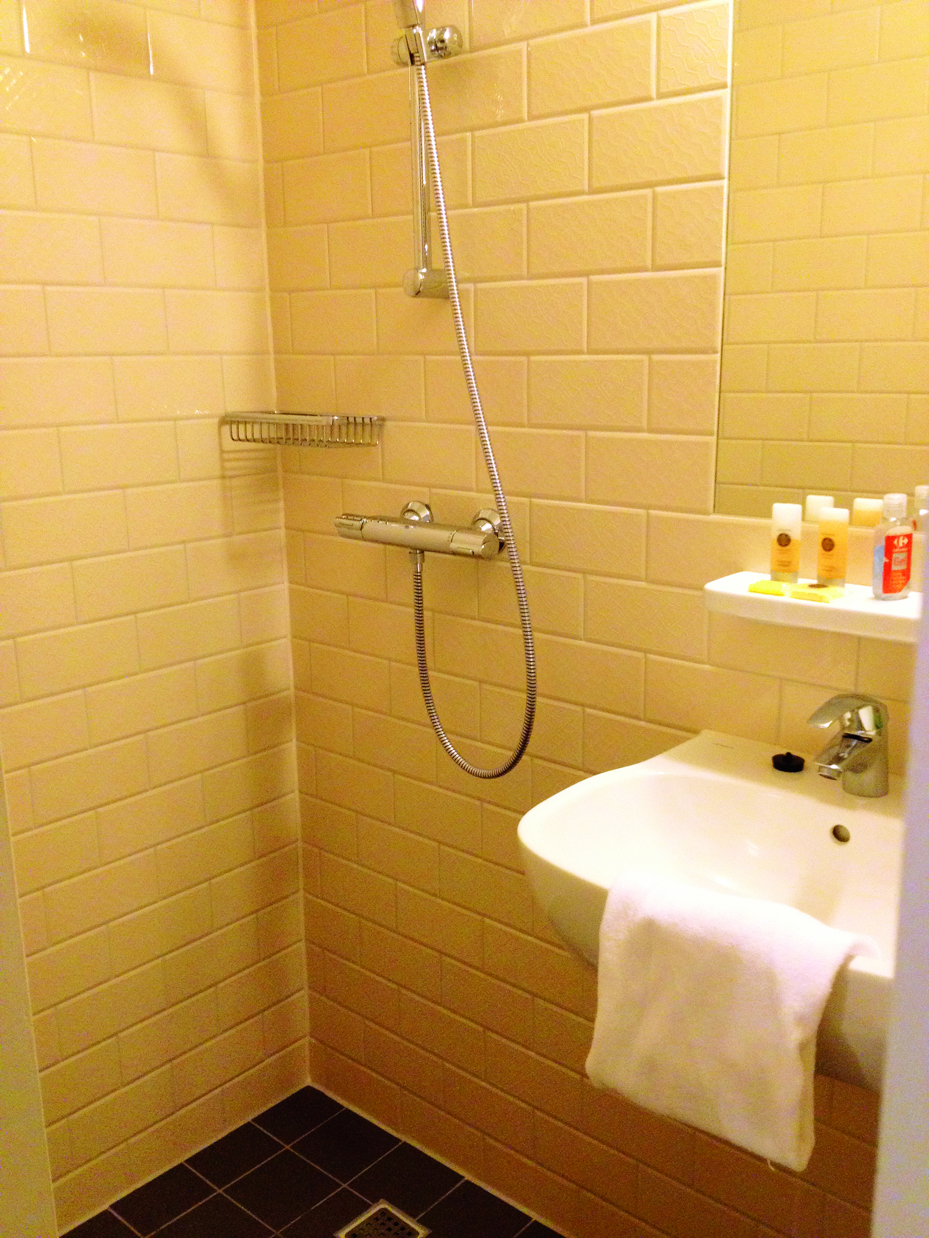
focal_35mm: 35
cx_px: 464
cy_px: 619
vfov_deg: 52.6
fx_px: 1252
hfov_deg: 40.7
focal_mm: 4.28
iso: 250
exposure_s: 1/20
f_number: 2.4
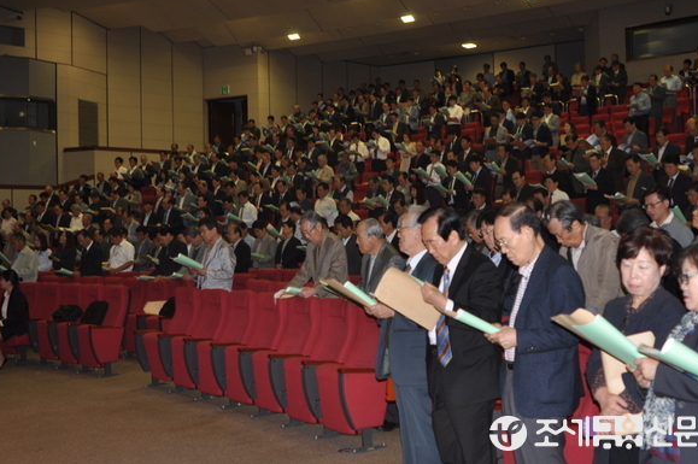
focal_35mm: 45
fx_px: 872
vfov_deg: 29.8
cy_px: 217
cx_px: 345
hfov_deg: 43.6
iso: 200
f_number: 2.8
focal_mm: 28
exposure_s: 1/60
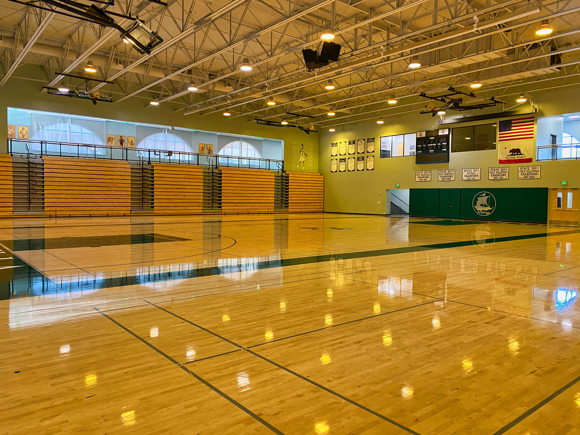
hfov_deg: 67.3
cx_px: 290
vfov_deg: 53.1
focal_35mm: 26
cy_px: 218
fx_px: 436
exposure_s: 1/60
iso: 200
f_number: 1.8
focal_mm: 4.25
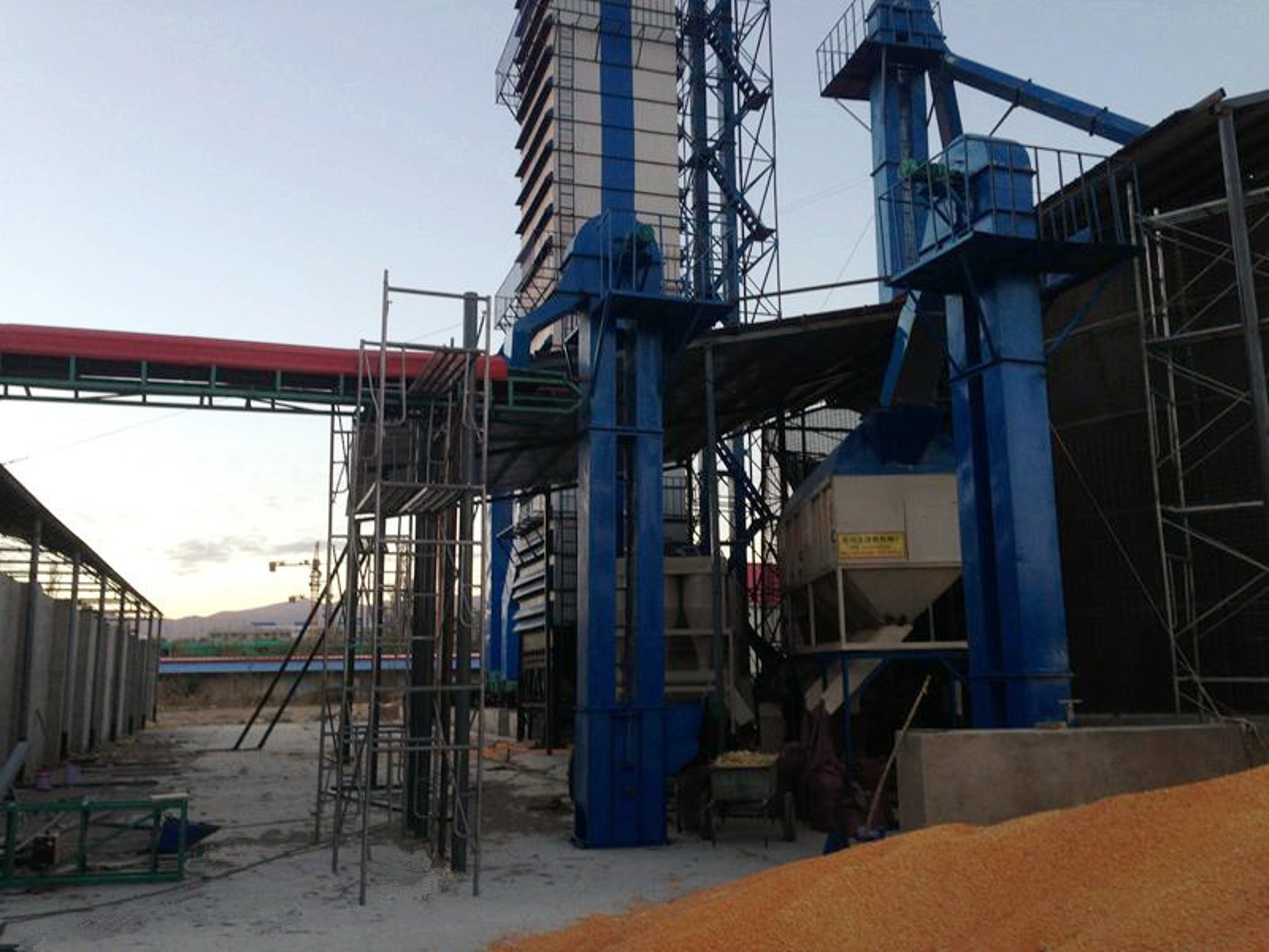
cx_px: 634
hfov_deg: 55.4
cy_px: 476
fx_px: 1210
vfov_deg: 42.9
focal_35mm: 33
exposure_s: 1/60
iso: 64
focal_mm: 4.13
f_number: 2.4
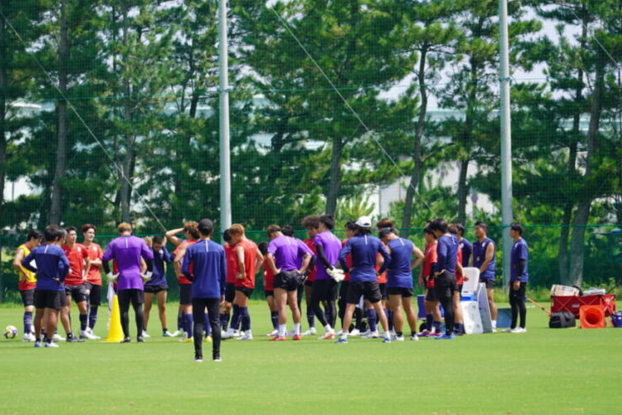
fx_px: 4887
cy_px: 219
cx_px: 244
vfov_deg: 4.9
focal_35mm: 283
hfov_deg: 7.3
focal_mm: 137
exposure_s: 1/250
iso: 100
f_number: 5.6
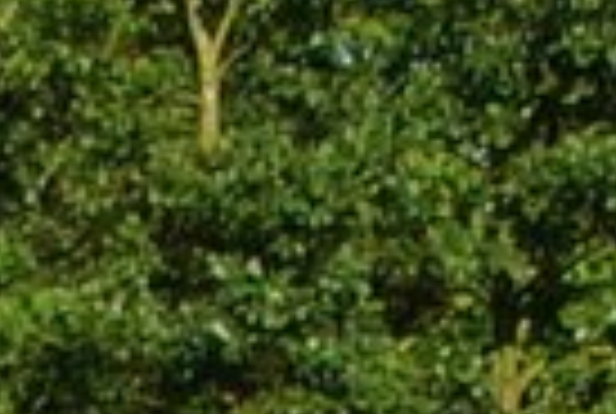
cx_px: -594
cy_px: 1204
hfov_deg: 8.0
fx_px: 4236
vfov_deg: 5.3
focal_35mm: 247
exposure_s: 1/800
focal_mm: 22
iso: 320
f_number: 7.1
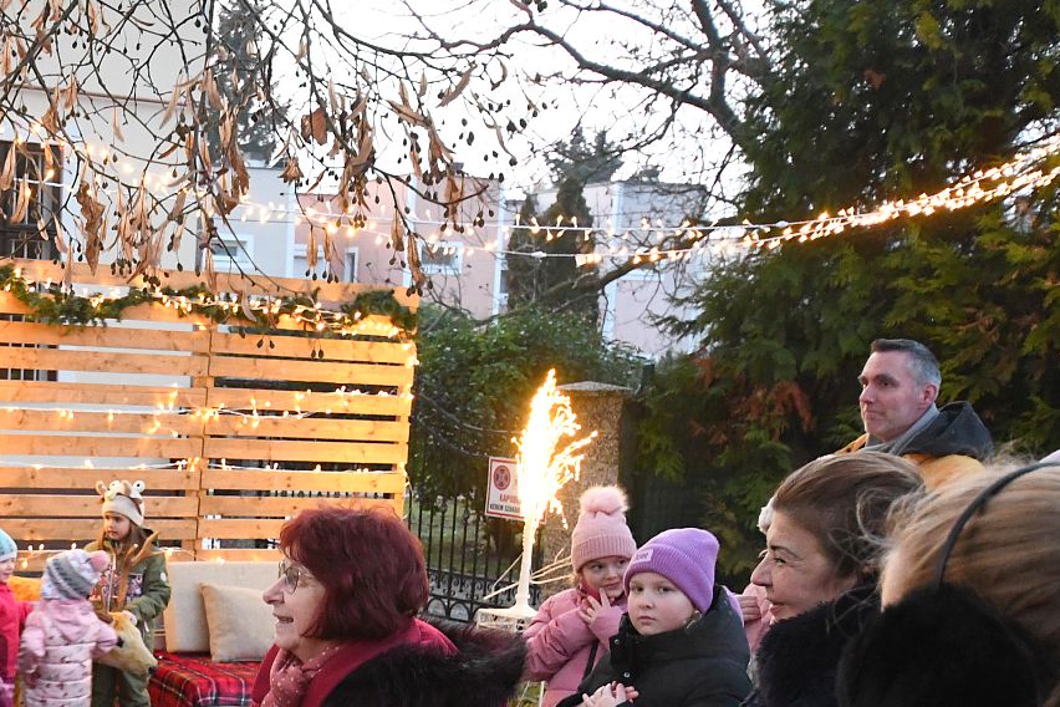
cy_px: 655
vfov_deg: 21.4
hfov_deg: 30.7
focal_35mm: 62
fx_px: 1825
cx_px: 70
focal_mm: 22
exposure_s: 1/25
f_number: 4.5
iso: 5000
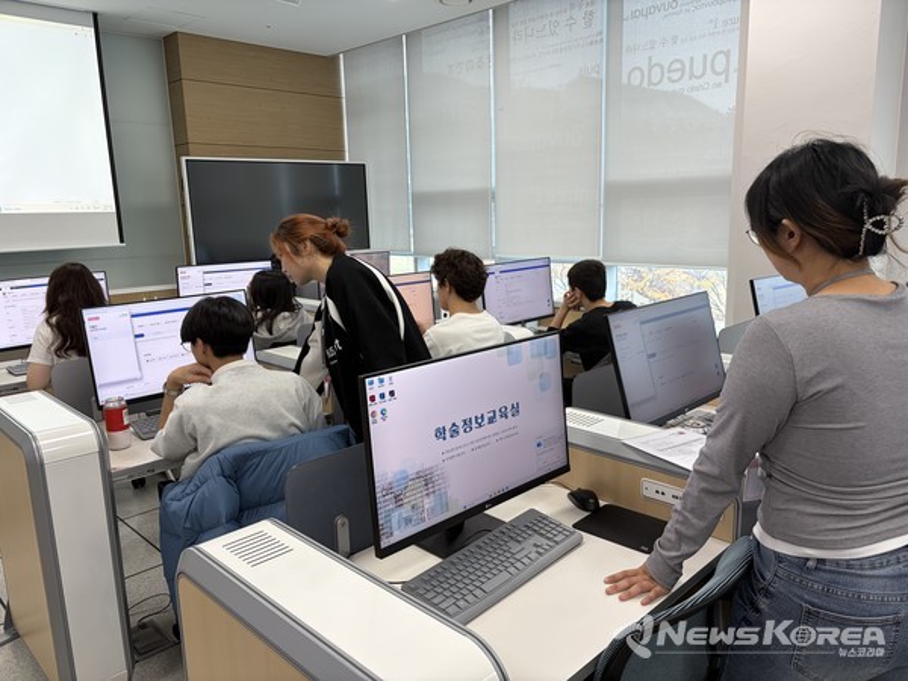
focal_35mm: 26
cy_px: 340
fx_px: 682
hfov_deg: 67.3
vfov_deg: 53.1
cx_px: 454
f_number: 1.6
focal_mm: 5.96
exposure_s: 1/120
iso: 64
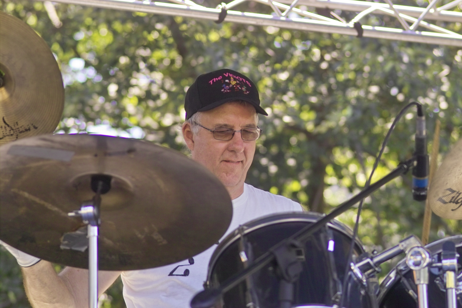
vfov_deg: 7.7
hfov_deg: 11.5
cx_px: 231
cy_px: 154
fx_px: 2297
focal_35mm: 179
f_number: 3.5
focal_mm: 105
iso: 200
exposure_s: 1/180
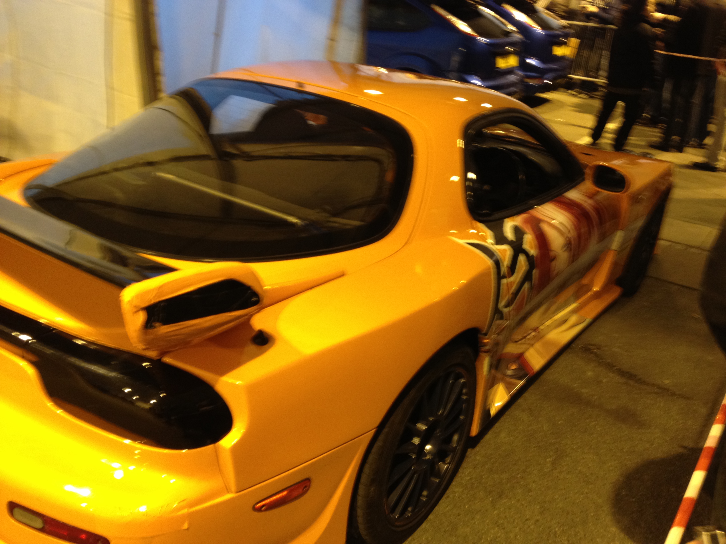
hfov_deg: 52.6
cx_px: 363
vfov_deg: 40.7
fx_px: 734
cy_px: 272
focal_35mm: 35
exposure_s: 1/20
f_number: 2.4
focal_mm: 4.28
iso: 160
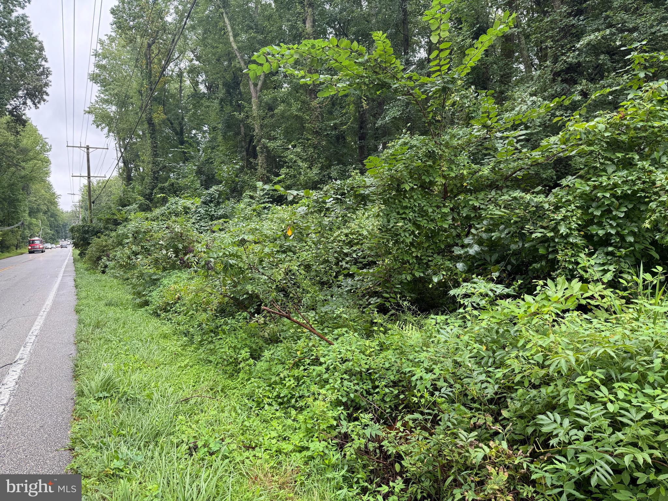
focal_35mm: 24
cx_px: 334
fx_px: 463
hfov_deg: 71.6
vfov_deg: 56.8
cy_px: 250
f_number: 1.78
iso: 80
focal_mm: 6.76
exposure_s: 1/121
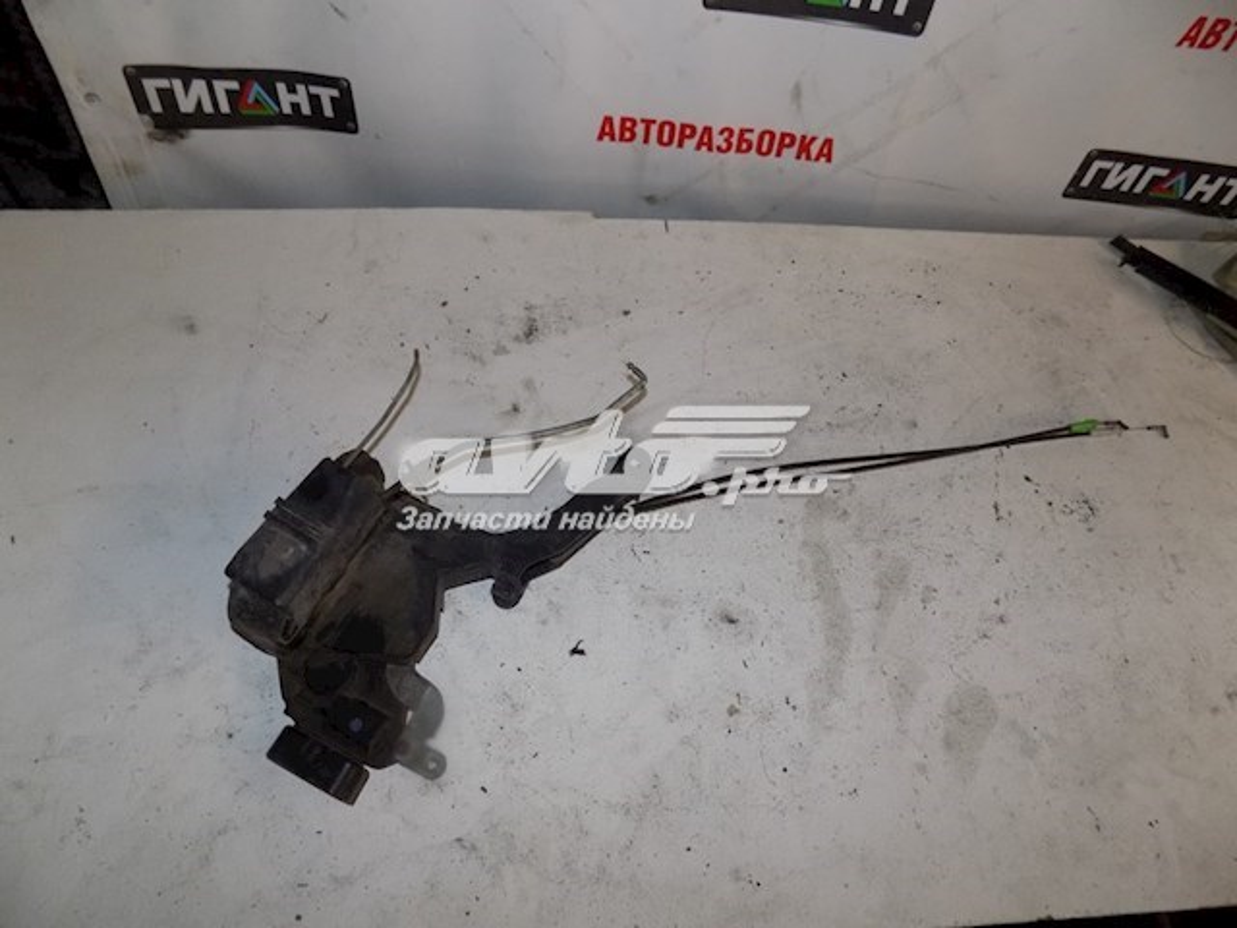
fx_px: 822
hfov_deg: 73.9
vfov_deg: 58.9
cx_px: 618
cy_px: 464
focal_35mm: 23
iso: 200
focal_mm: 4
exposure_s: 1/30
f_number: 3.1
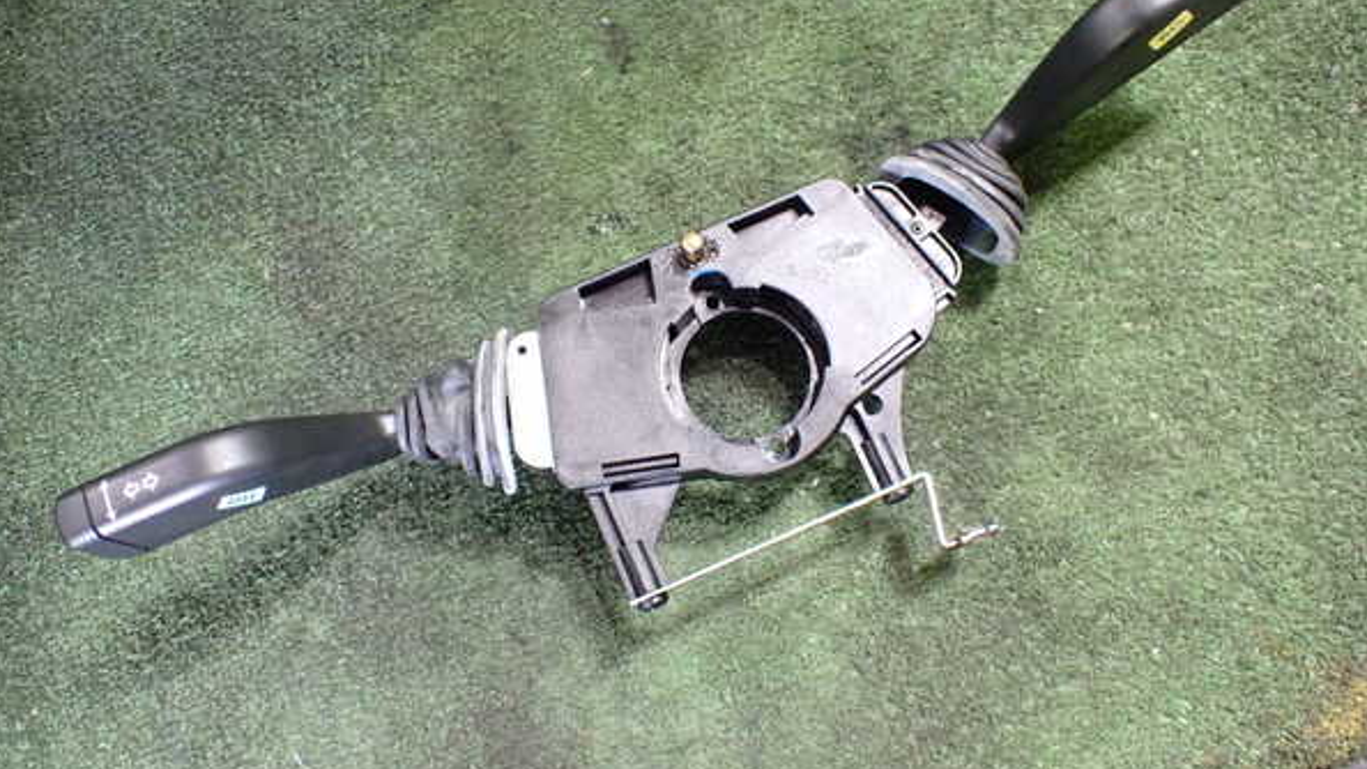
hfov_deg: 59.5
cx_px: 679
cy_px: 343
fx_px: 1196
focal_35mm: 33
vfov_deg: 35.6
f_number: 2.3
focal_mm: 5.4
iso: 800
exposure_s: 1/40
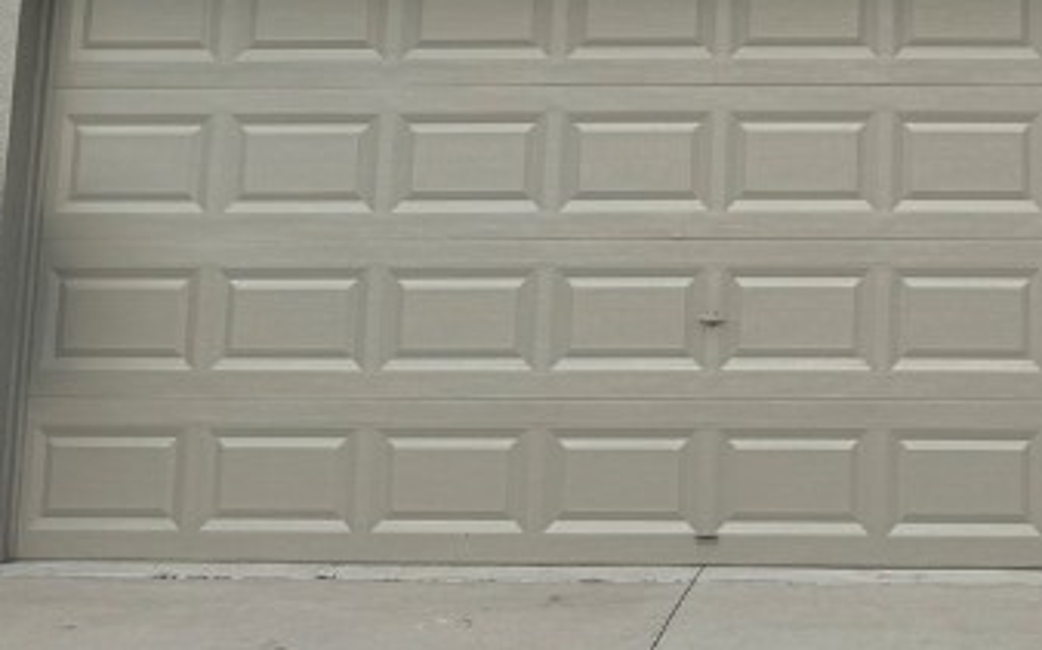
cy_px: -354
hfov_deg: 25.7
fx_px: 2186
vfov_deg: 15.5
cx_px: 990
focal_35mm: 77
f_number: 1.78
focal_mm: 6.76
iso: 80
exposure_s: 1/4950
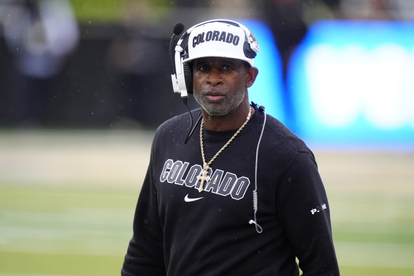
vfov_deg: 2.5
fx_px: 6440
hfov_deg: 3.7
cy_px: 138
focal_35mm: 560
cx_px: 207
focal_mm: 560
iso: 2000
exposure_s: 1/1600
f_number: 4
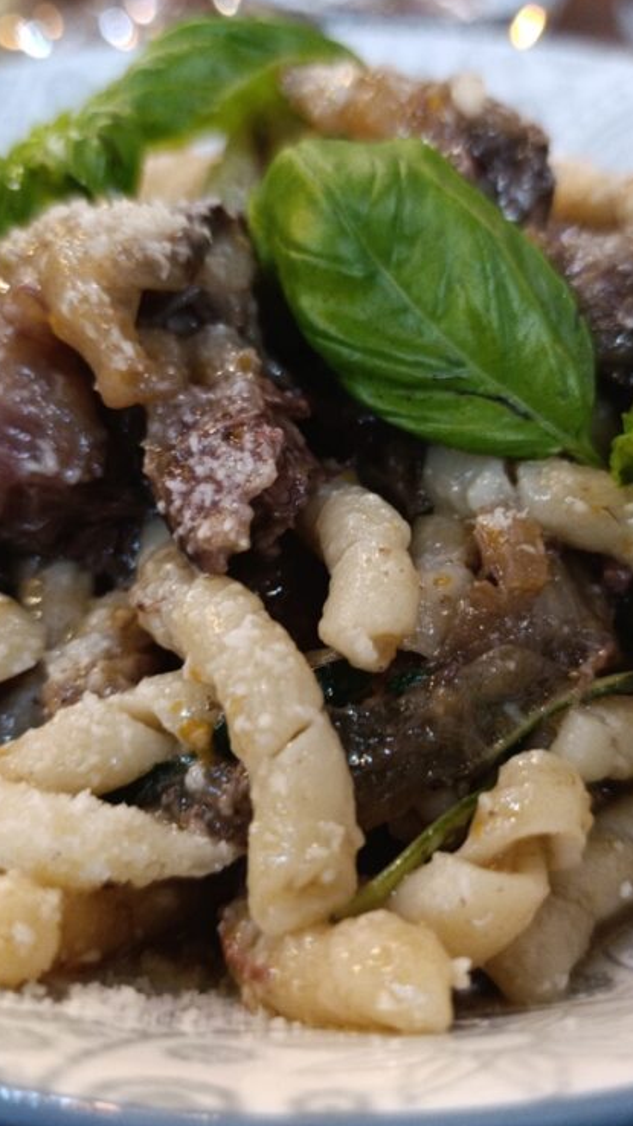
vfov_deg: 58.0
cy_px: 567
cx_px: 329
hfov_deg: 34.6
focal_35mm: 34
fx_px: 1015
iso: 1305
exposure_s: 1/33.3
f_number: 1.65
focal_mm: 6.11
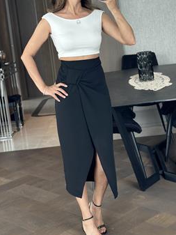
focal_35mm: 72
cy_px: 86
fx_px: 488
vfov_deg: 26.9
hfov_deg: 20.5
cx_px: 86
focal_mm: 6.86
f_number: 1.78
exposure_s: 1/60
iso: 160
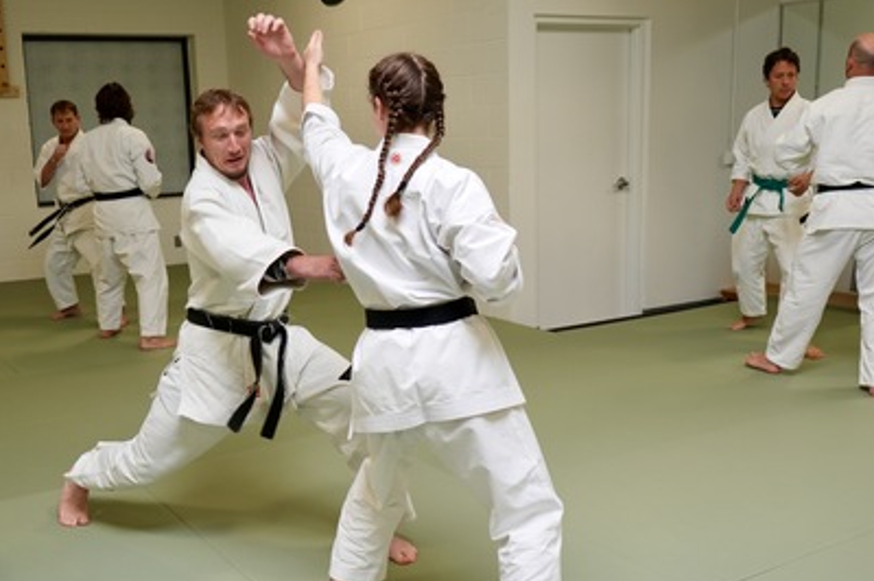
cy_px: 292
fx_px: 849
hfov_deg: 54.4
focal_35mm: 35
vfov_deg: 37.8
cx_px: 404
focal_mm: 28
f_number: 3.5
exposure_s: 1/250
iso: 320
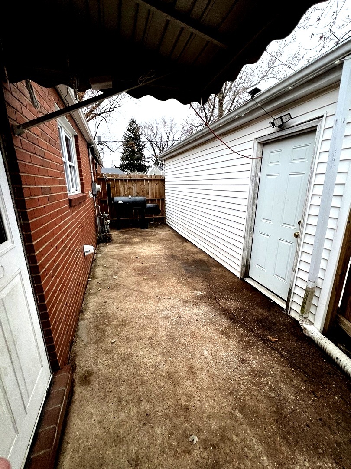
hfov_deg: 89.9
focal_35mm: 13
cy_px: 234
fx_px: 176
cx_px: 176
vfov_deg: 106.2
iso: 160
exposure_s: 1/99
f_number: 1.8
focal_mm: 1.57
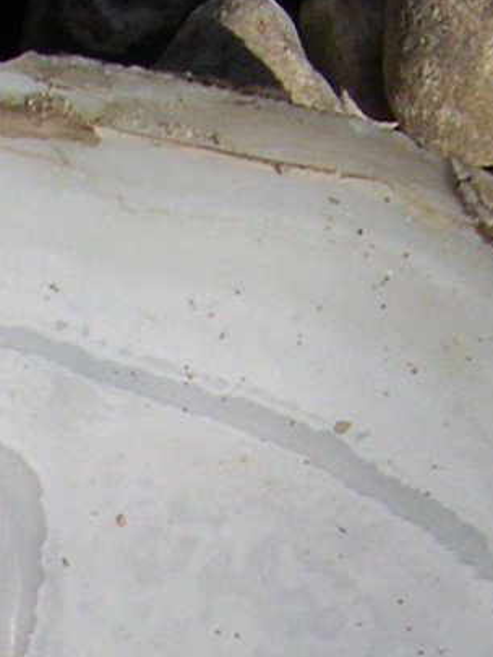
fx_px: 4043
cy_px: 1423
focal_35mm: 213
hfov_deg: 6.9
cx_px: -151
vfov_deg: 8.7
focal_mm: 8
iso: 100
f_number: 7.6
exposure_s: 1/496
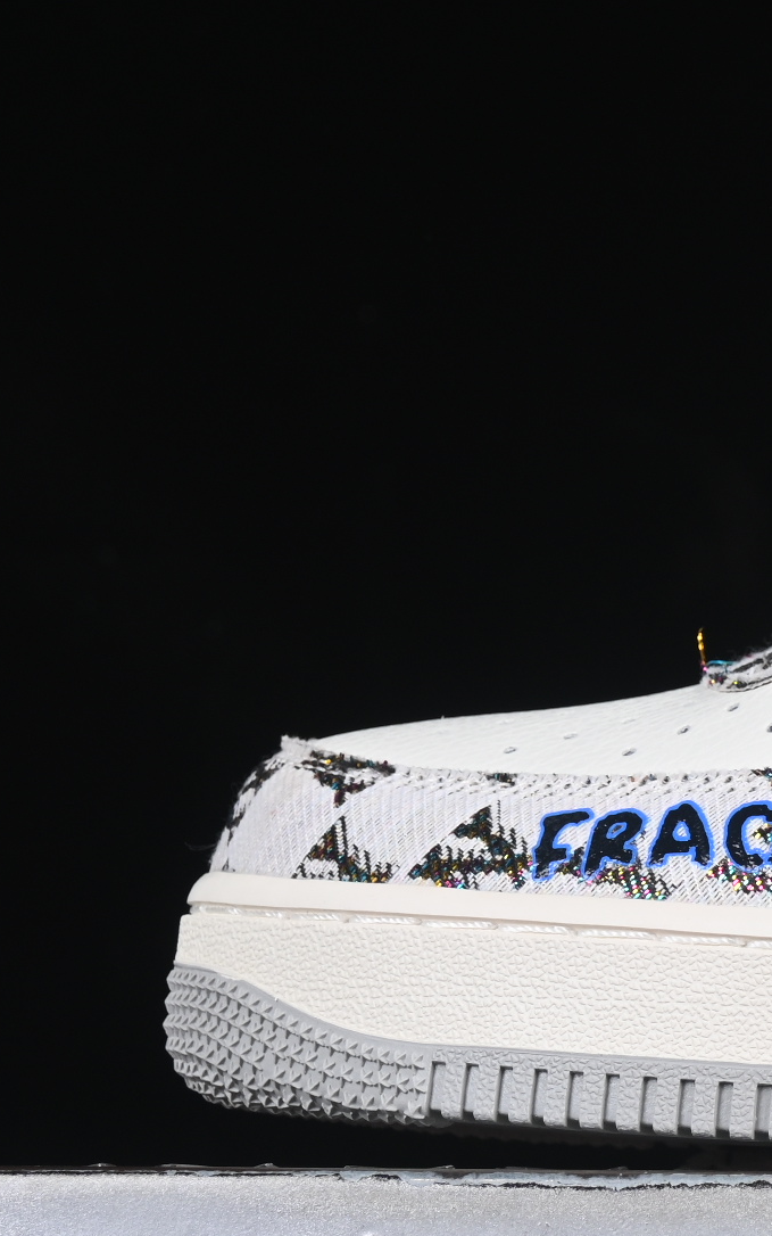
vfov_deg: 10.7
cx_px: 1293
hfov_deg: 6.6
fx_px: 6596
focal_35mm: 196
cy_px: 518
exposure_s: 1/80
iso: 160
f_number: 8
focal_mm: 50
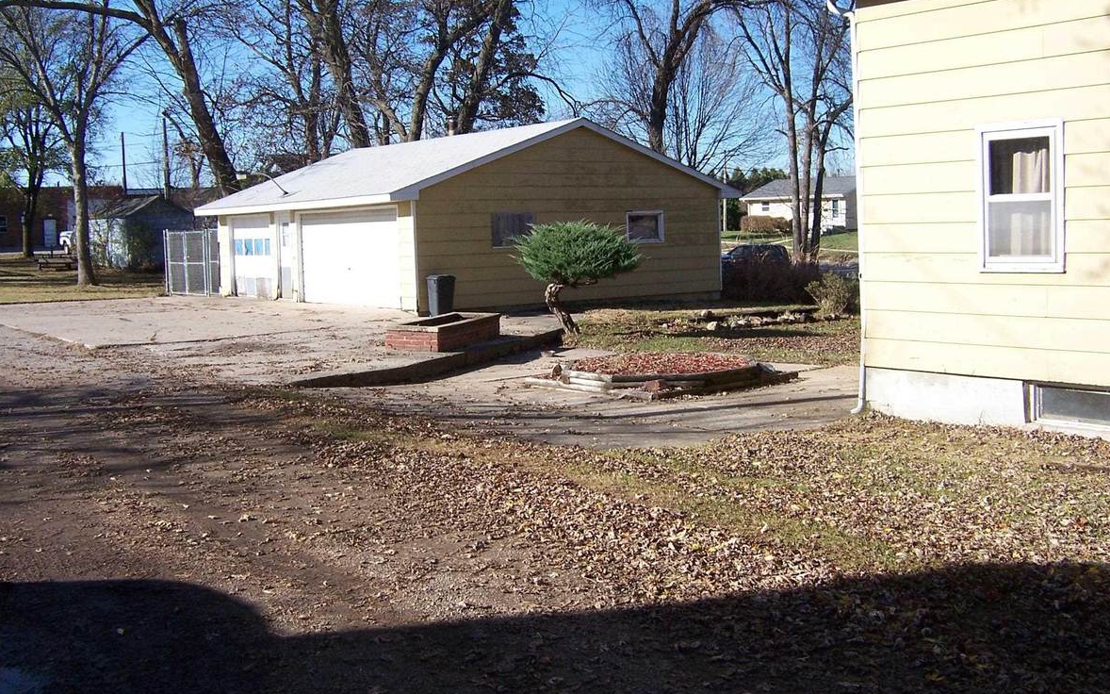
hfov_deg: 51.5
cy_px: 296
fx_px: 1149
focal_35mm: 38
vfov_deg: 33.5
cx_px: 540
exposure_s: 1/750
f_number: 3.4
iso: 80
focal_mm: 5.5
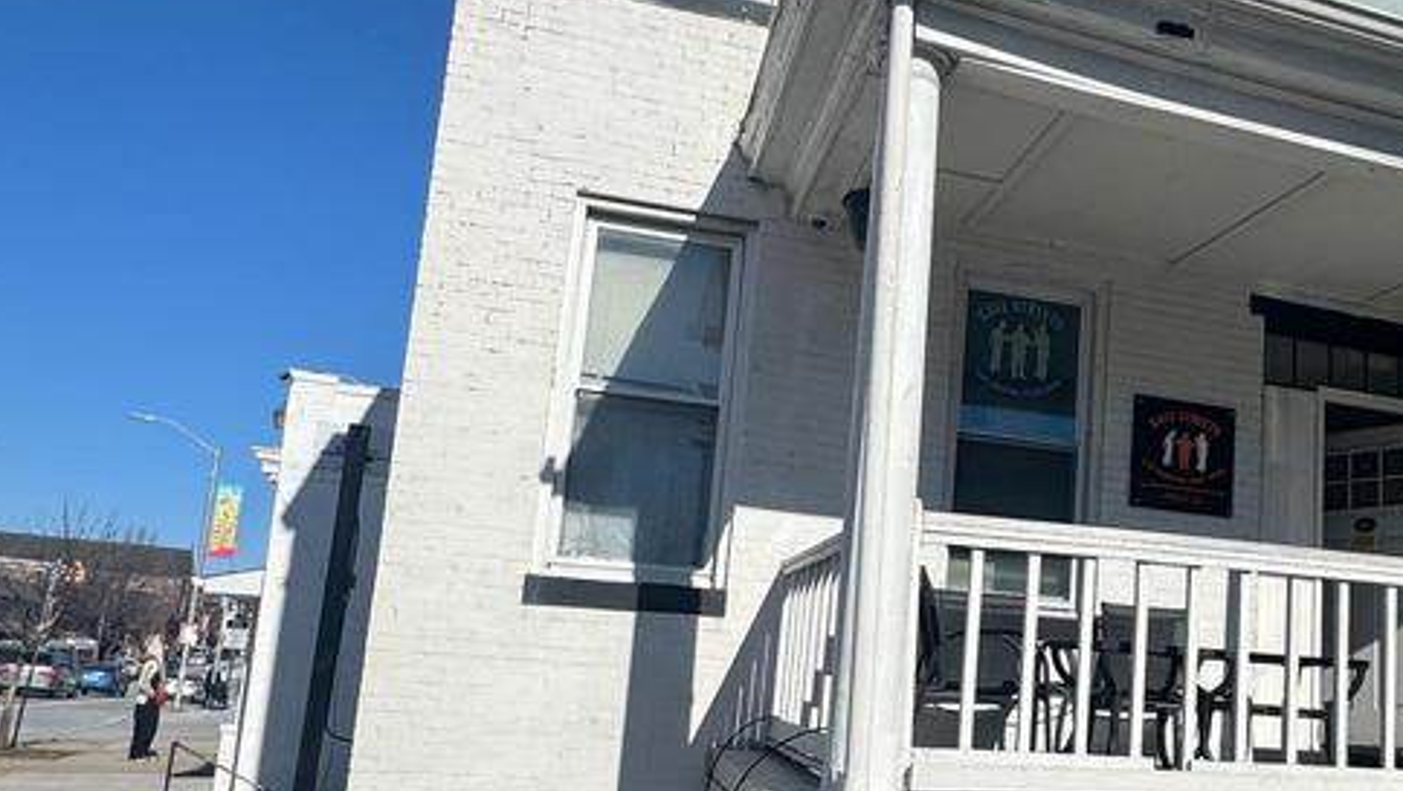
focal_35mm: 34
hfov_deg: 55.7
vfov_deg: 34.5
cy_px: 504
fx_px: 1266
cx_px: 1017
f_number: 2.2
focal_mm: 2.22
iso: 40
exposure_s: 1/4630
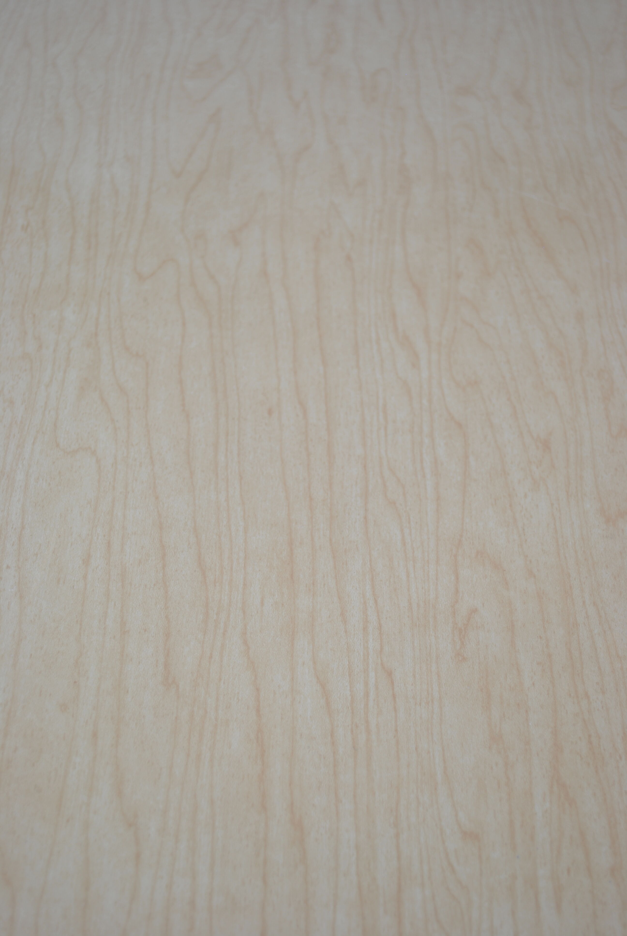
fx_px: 1250
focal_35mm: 48
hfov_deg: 28.2
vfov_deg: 41.1
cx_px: 314
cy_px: 468
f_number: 4.8
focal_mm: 32
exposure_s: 1/30
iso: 100
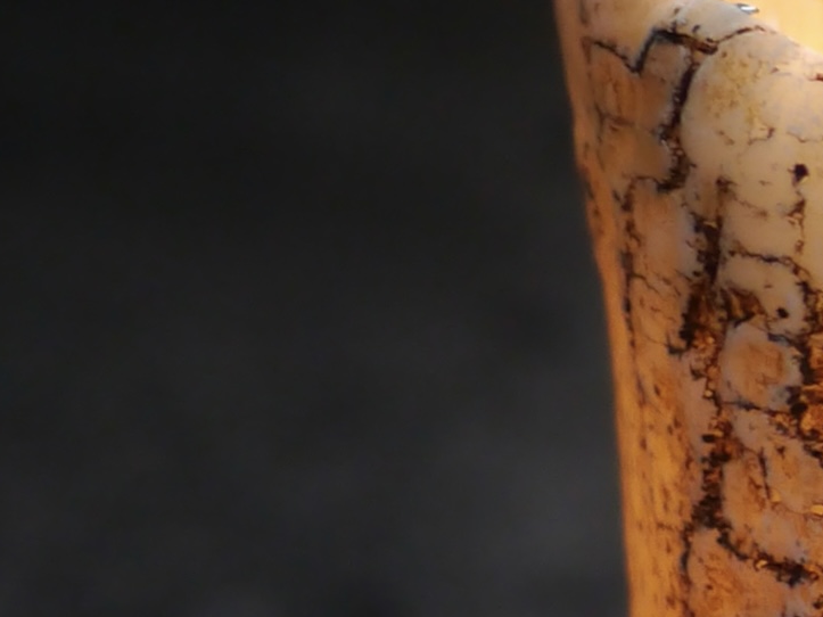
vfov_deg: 7.1
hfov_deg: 8.7
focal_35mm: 209
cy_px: 428
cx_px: 1878
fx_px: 4968
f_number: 1.7
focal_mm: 20
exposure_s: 1/60
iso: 500
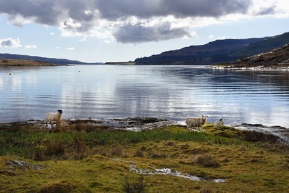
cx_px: 144
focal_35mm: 50
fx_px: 401
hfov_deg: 39.6
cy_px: 96
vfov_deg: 27.0
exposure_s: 1/400
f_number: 13
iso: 200
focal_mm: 50
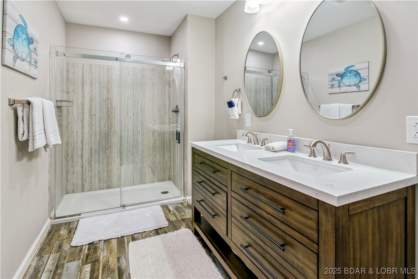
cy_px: 140
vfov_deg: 72.0
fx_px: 191
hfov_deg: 95.0
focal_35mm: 16
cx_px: 209
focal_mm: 11
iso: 320
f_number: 7.1
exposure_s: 1/80
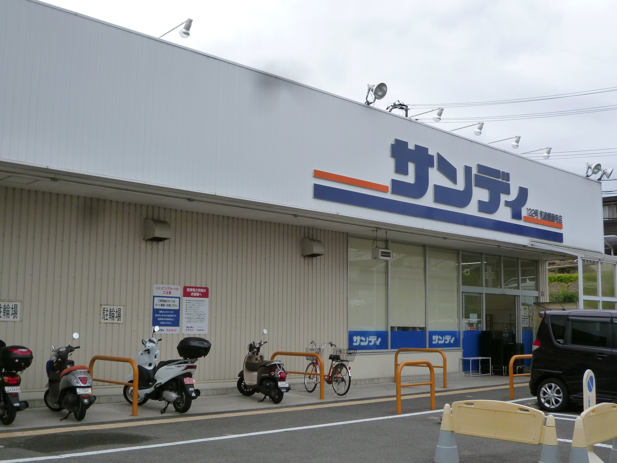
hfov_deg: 45.8
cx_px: 308
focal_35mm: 41
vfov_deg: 35.1
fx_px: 731
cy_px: 232
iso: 160
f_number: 3.1
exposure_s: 1/800
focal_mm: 7.3
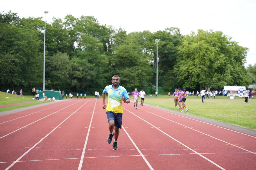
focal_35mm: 70
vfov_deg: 19.5
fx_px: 498
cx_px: 128
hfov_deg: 28.8
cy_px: 85
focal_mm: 70
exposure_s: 1/800
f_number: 2.8
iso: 250
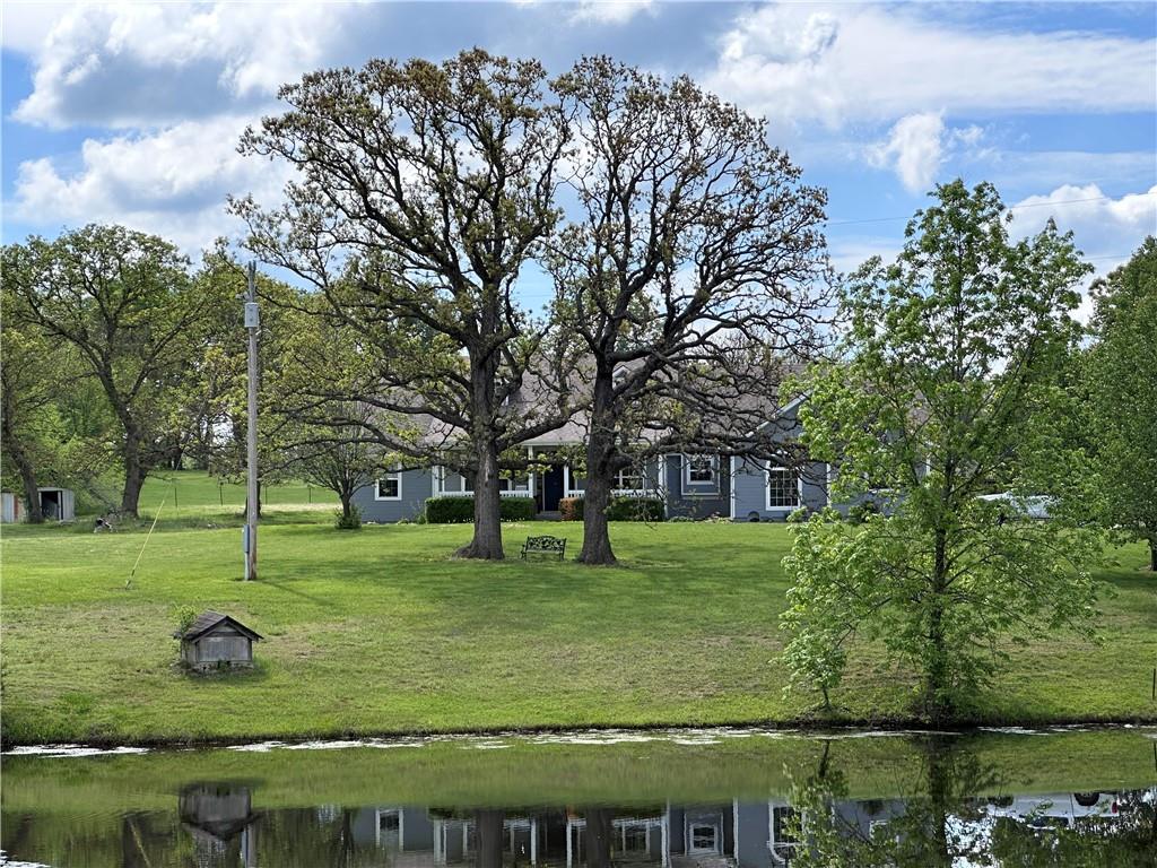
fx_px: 2574
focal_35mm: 77
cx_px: 578
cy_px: 434
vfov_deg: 19.1
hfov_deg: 25.3
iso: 32
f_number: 2.8
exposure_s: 1/827
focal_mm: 9
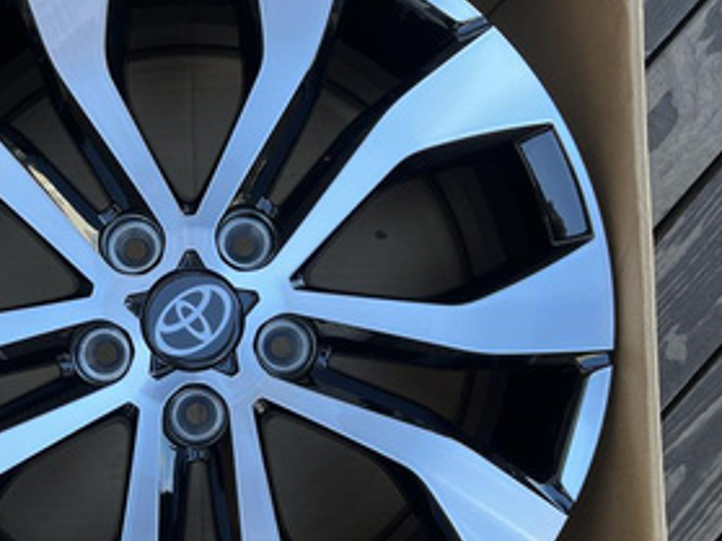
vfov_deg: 34.2
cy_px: 337
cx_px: 207
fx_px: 876
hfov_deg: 43.8
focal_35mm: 42
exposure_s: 1/271
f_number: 1.5
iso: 40
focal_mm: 5.7
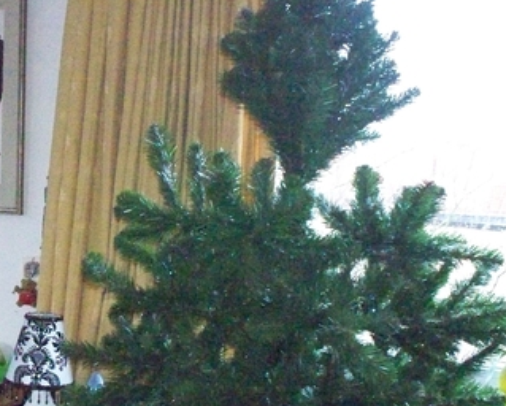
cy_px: 266
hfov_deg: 27.7
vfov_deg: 23.1
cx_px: 59
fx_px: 990
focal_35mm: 66
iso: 3200
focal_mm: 7.54
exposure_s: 1/125
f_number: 2.8
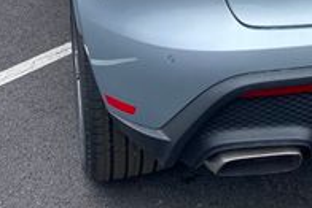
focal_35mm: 95
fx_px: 824
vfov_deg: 13.4
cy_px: -121
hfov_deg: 20.5
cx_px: 337
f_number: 1.8
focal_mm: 3.99
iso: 20
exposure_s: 1/979
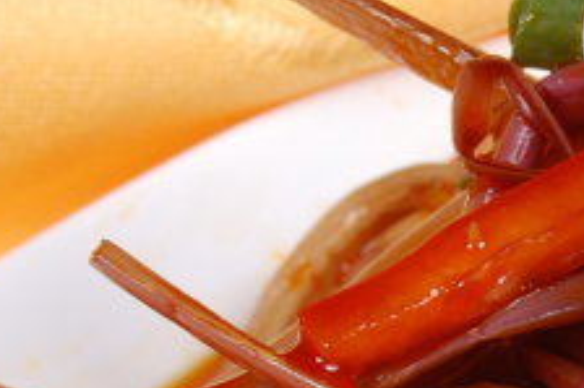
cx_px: 923
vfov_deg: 3.6
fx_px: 6116
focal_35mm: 377
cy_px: 491
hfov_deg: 5.4
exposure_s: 1/200
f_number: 16
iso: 200
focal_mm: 55
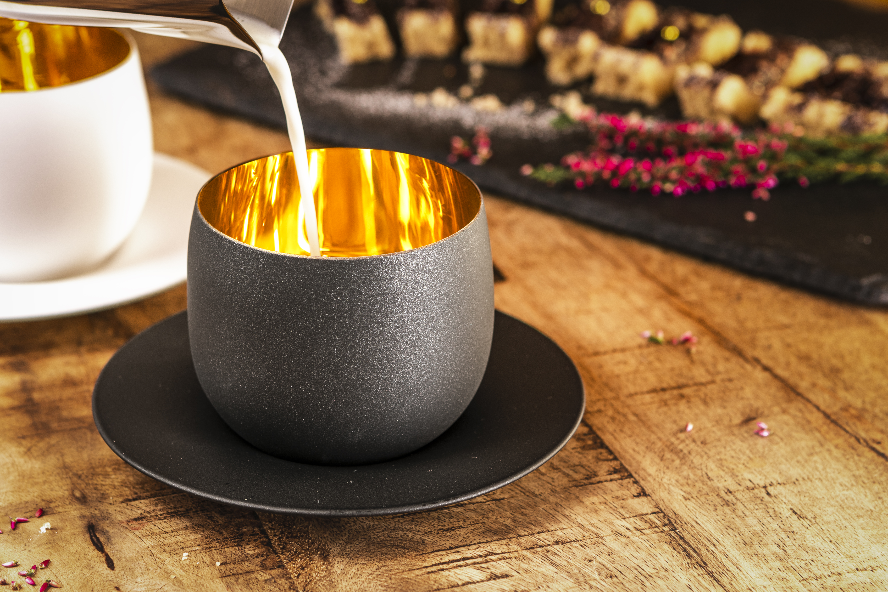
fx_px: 2220
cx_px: 444
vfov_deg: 15.2
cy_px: 296
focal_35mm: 90
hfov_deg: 22.6
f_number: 5
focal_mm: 60
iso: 50
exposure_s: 1/200
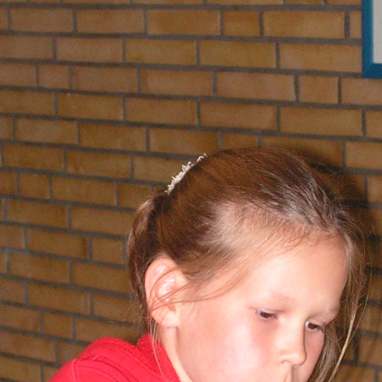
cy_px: 311
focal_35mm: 176
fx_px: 2197
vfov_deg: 9.9
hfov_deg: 9.9
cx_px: 200
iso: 200
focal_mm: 11.9
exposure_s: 1/80
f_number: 3.3
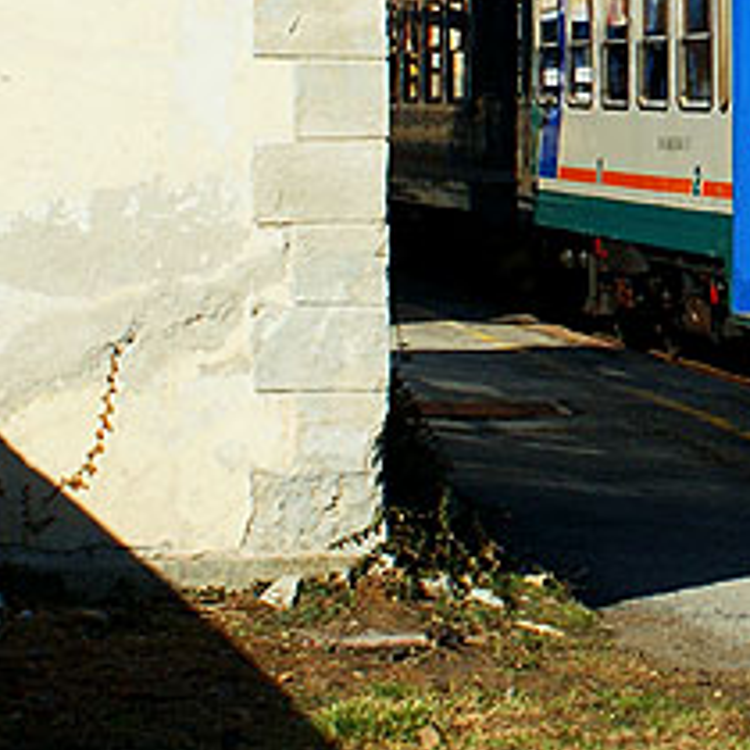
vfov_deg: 9.3
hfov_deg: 9.2
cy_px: -29
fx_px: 4559
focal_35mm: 186
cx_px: 1082
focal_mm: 30
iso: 200
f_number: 9
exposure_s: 1/500
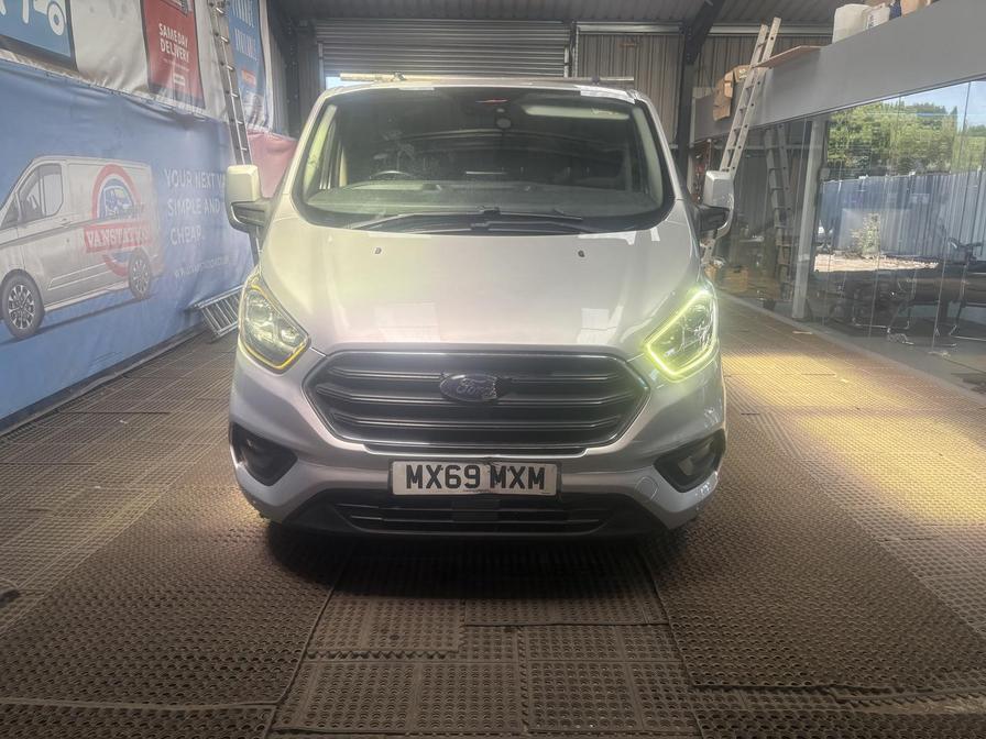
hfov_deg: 67.3
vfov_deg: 53.1
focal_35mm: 26
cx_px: 493
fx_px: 741
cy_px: 370
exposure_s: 1/290
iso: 50
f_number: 1.6
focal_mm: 5.96
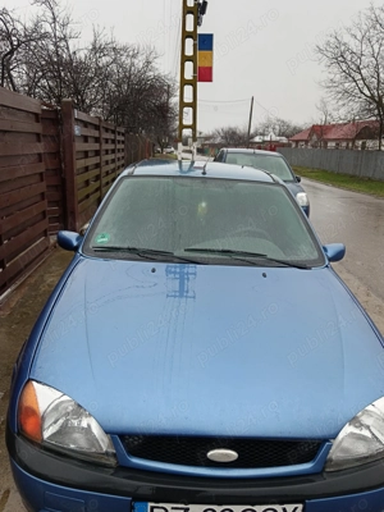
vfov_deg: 65.3
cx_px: 192
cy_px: 256
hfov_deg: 51.4
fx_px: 399
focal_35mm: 27
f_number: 1.9
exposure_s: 1/100
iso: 127
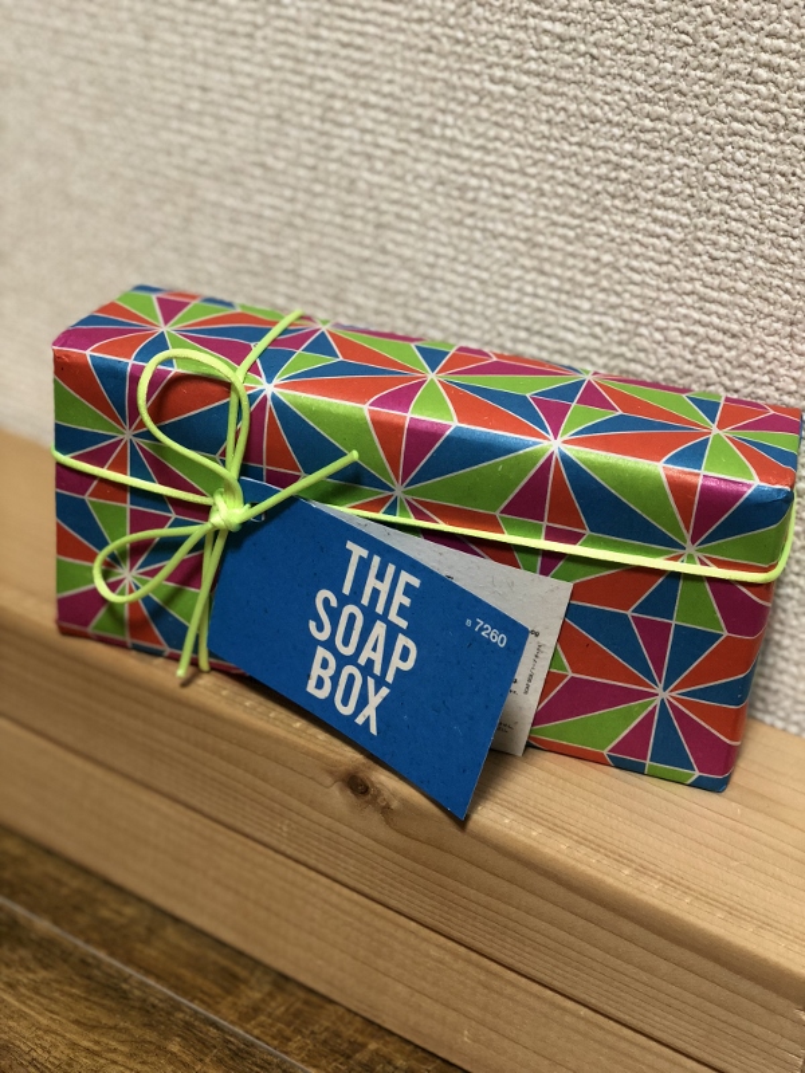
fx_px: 1612
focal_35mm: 52
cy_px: 536
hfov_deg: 28.0
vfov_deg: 36.8
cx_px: 402
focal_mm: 6
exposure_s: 1/50
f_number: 2.4
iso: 200
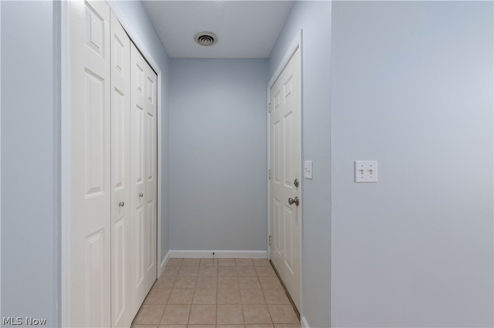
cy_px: 164
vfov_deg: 81.1
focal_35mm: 14
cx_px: 247
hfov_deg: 104.3
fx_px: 192
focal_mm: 14
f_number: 9
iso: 200
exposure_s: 1/60
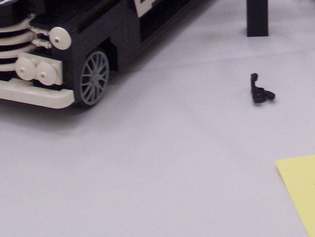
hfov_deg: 11.5
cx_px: 344
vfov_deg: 8.6
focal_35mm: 170
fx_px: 1547
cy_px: -71
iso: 160
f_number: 3.6
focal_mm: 10.8
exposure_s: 1/30
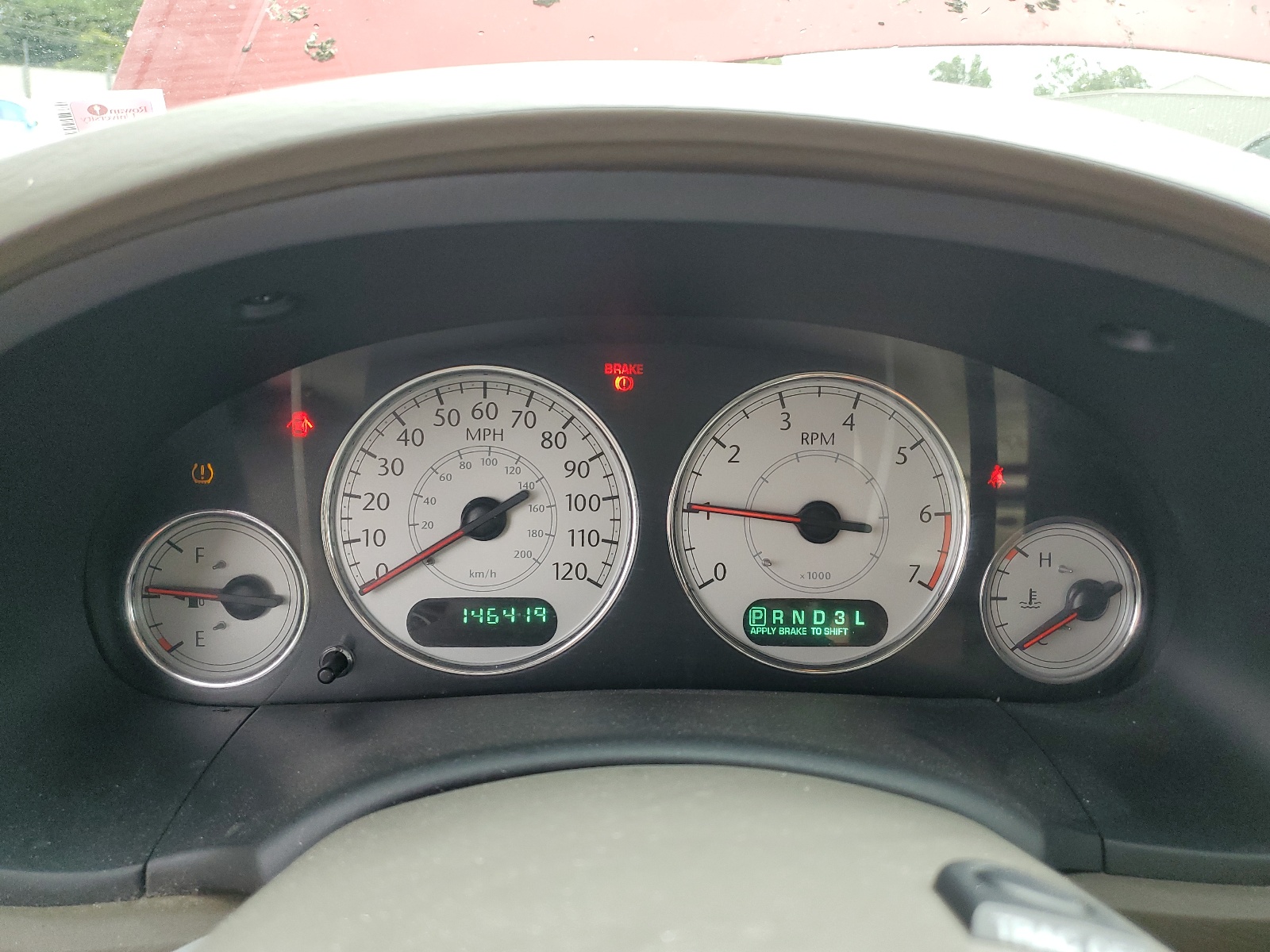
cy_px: 476
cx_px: 635
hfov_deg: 67.3
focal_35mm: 26
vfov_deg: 53.1
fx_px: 954
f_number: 1.5
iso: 97
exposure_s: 1/120
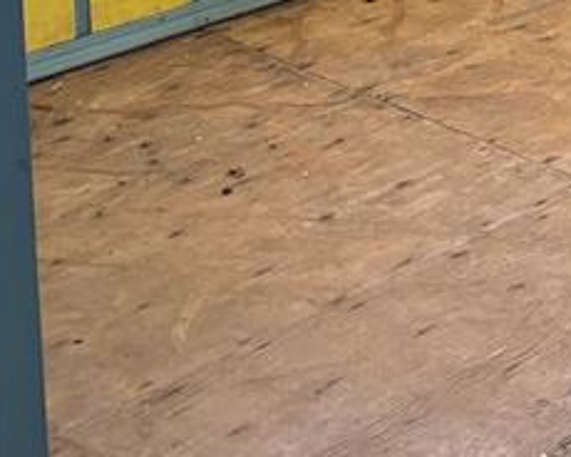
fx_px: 1910
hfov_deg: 16.8
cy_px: -278
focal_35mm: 113
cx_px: 487
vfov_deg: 12.8
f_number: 1.6
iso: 125
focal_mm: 5.96
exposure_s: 1/70
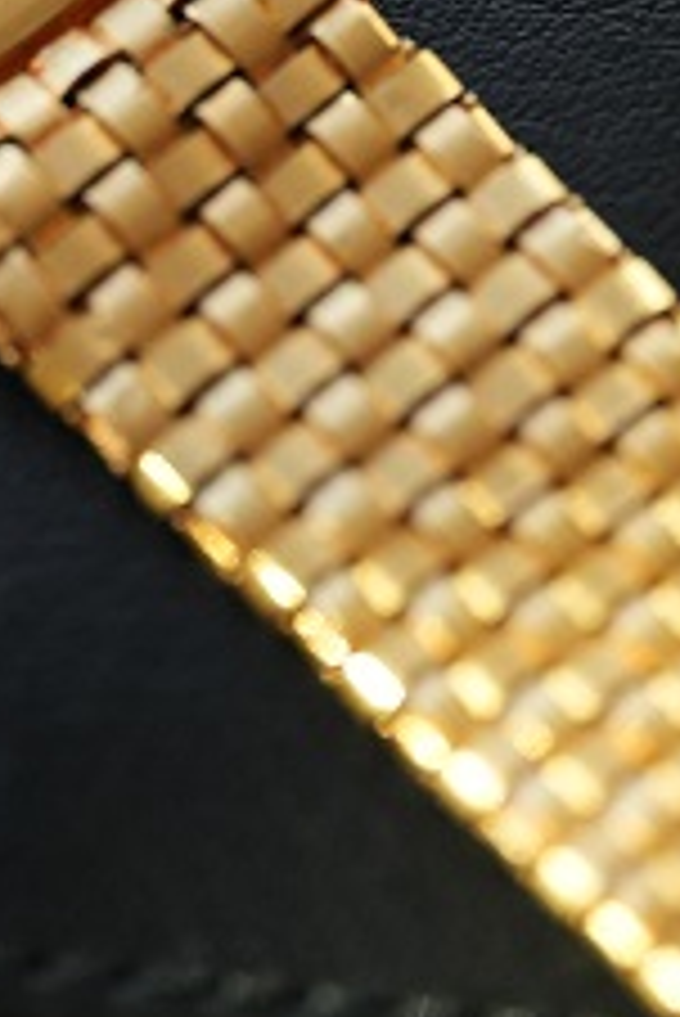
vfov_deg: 6.3
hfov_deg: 4.2
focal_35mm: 326
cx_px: -162
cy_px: -110
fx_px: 9222
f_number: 2.8
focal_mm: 105
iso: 2500
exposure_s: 1/320
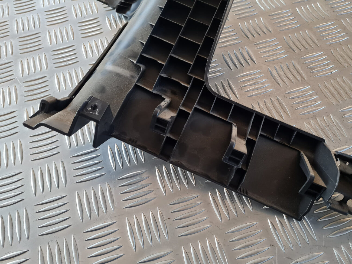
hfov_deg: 63.4
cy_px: 142
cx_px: 179
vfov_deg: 49.7
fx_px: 285
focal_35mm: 28
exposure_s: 1/100
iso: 250
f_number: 1.8
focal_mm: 5.4
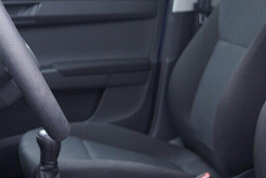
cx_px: 201
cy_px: 137
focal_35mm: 90
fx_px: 665
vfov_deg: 15.1
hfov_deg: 22.4
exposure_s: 1/40
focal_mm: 24
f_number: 2.8
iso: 250
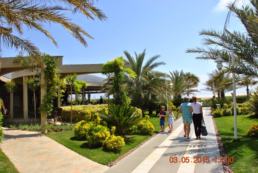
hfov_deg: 67.3
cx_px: 129
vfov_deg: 48.1
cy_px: 86
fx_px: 194
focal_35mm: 27
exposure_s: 1/250
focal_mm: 18
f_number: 8
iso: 100
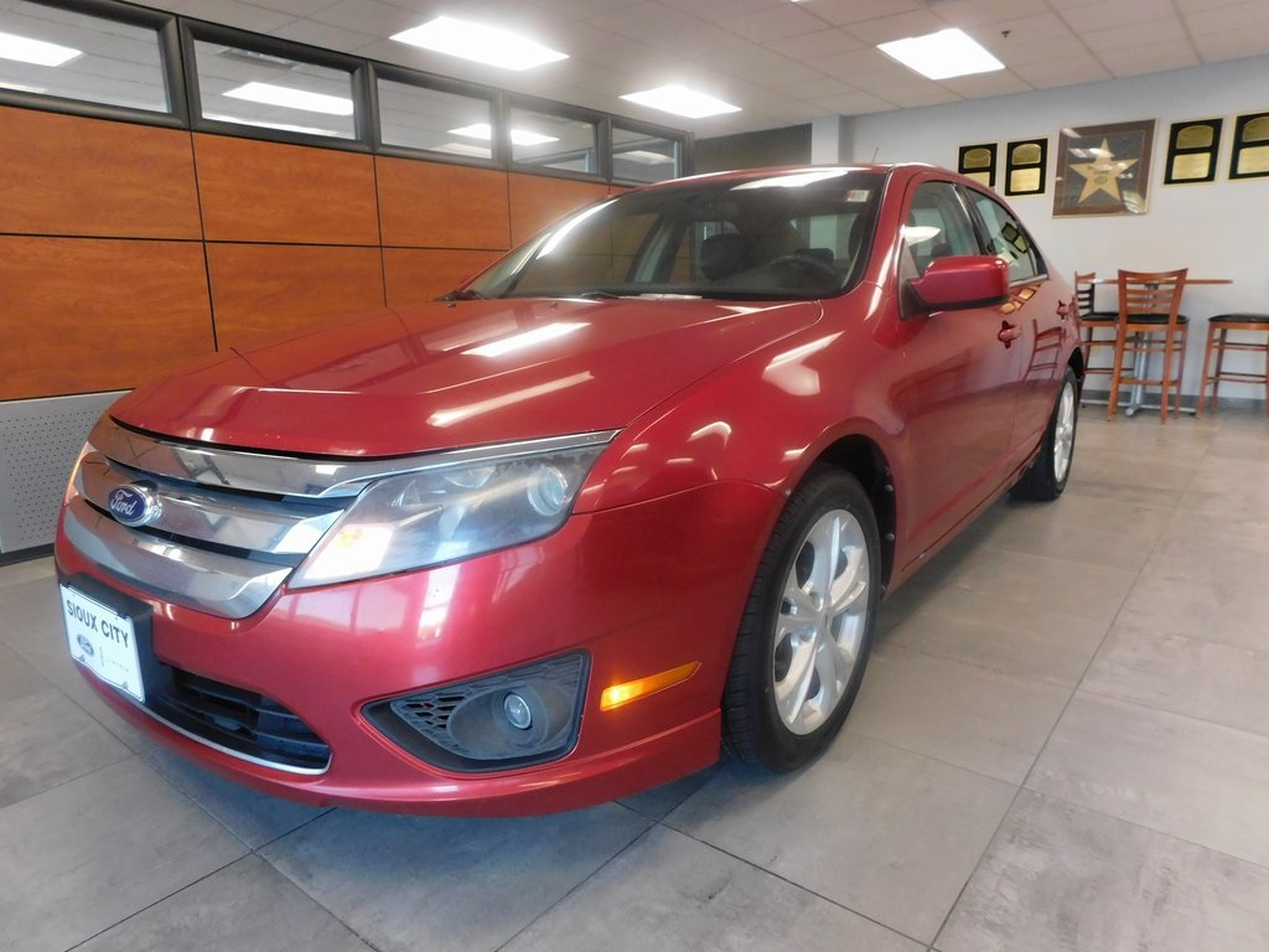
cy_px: 476
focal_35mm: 23
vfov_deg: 58.9
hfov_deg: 73.9
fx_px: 843
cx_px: 634
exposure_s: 1/30
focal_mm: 4
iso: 360
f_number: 3
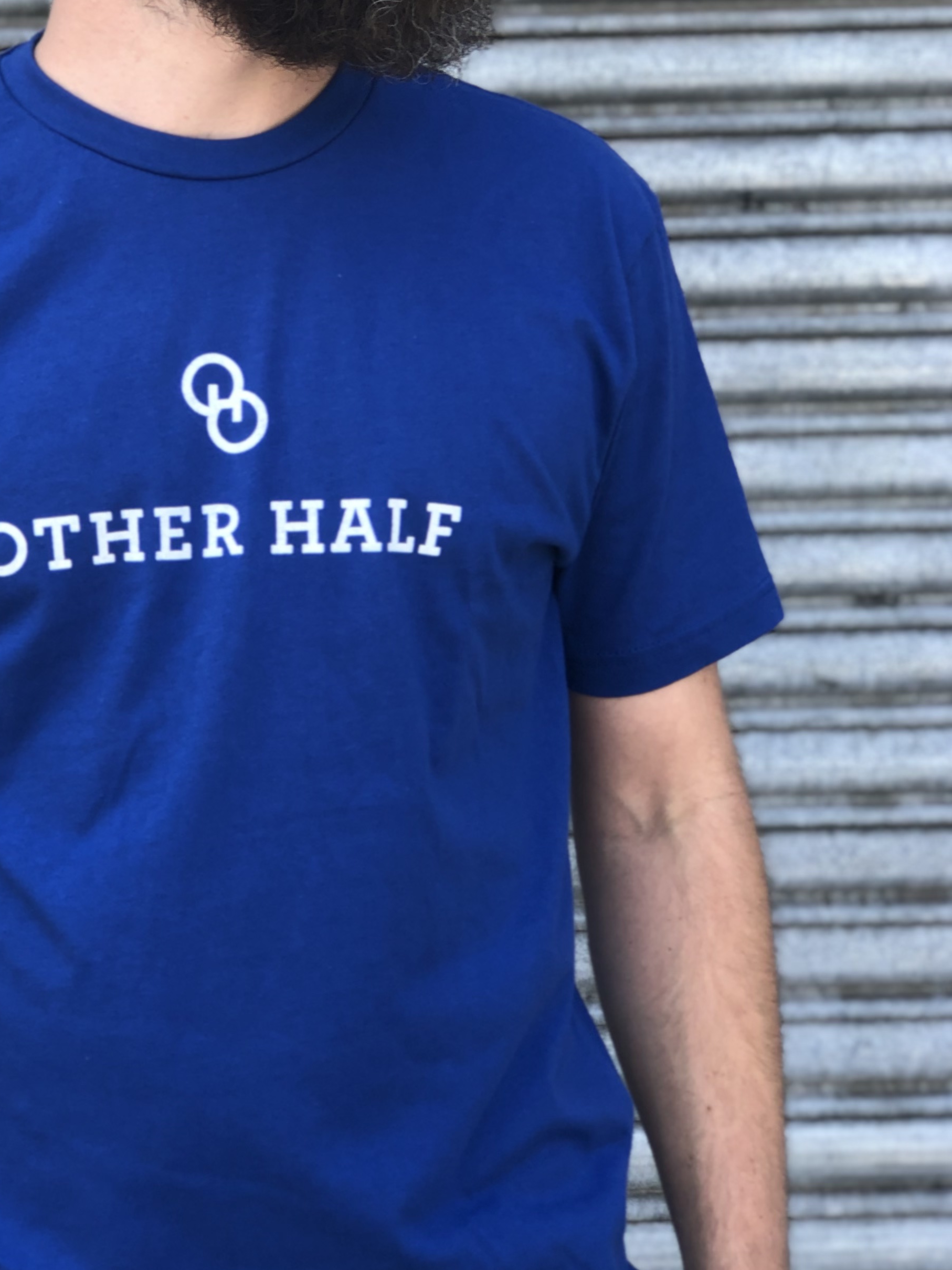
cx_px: 216
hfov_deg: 15.5
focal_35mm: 95
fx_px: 3484
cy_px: 283
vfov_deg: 20.5
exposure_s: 1/126
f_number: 2.8
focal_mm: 6.6
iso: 20
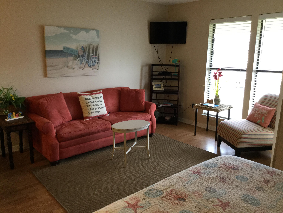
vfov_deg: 45.4
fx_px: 253
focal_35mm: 31
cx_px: 142
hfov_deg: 58.4
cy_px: 106
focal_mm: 3.3
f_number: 2.4
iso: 64
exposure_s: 1/30
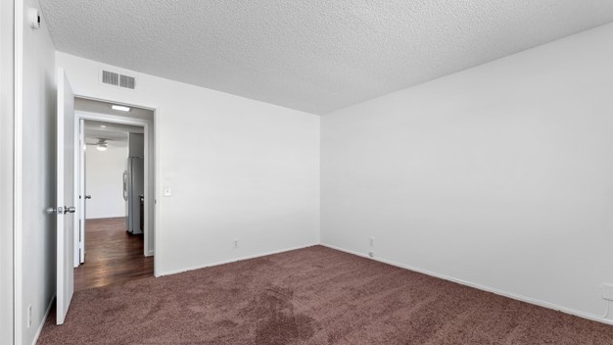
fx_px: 244
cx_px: 312
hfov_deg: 103.0
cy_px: 190
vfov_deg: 70.3
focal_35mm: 15
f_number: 5.6
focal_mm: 14
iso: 160
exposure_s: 1/10
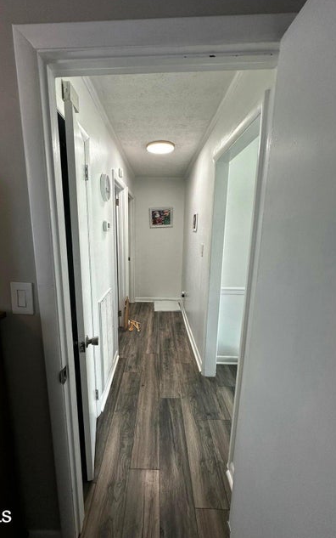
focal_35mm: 15
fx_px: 220
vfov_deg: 101.4
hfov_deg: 74.6
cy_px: 269
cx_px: 148
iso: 200
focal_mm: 2.22
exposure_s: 1/120
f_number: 2.2
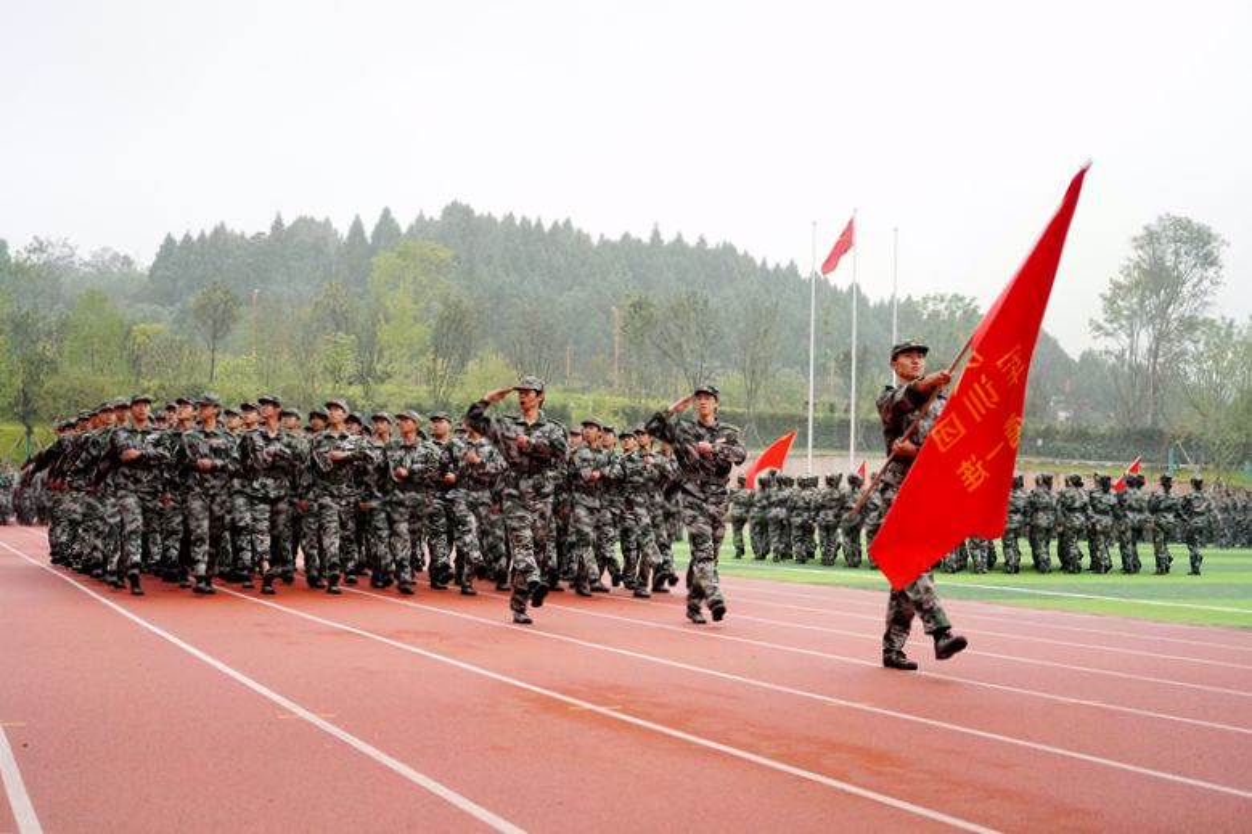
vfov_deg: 27.5
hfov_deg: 40.4
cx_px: 626
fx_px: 1704
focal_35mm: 49
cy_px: 417
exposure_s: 1/8000
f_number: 4
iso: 5000
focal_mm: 49
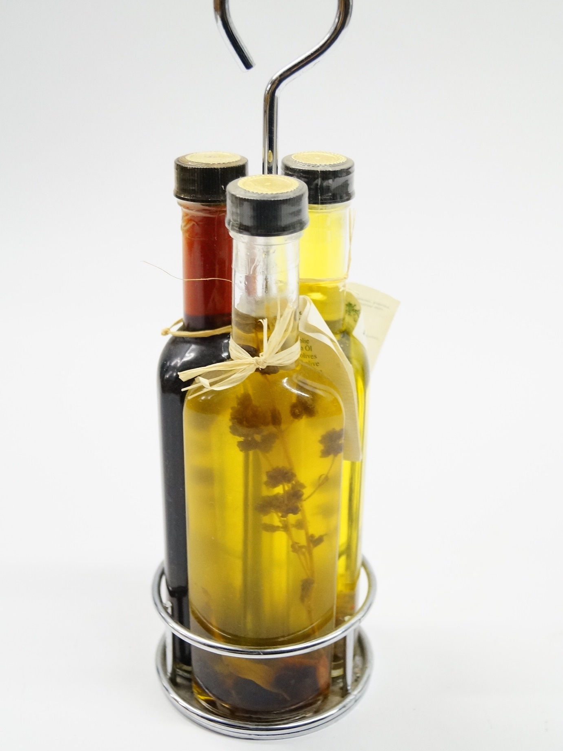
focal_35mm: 46
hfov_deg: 31.5
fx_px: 998
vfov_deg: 41.2
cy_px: 336
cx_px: 284
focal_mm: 28
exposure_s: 1/60
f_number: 4.5
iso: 2000
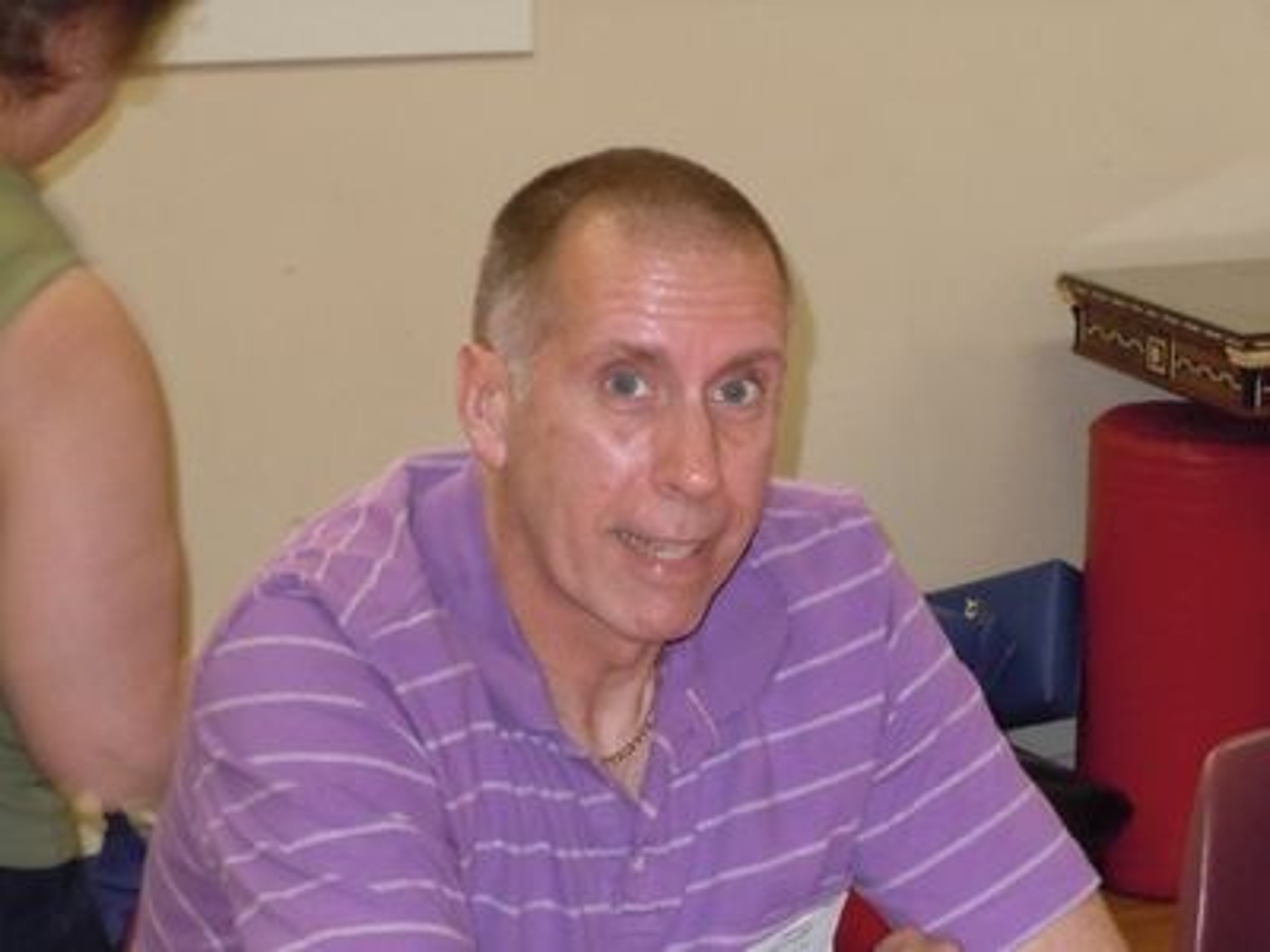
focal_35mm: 102
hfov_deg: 19.3
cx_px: 635
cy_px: 476
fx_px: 3742
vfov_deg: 14.5
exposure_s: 1/50
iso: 1000
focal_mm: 18.3
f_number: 5.4
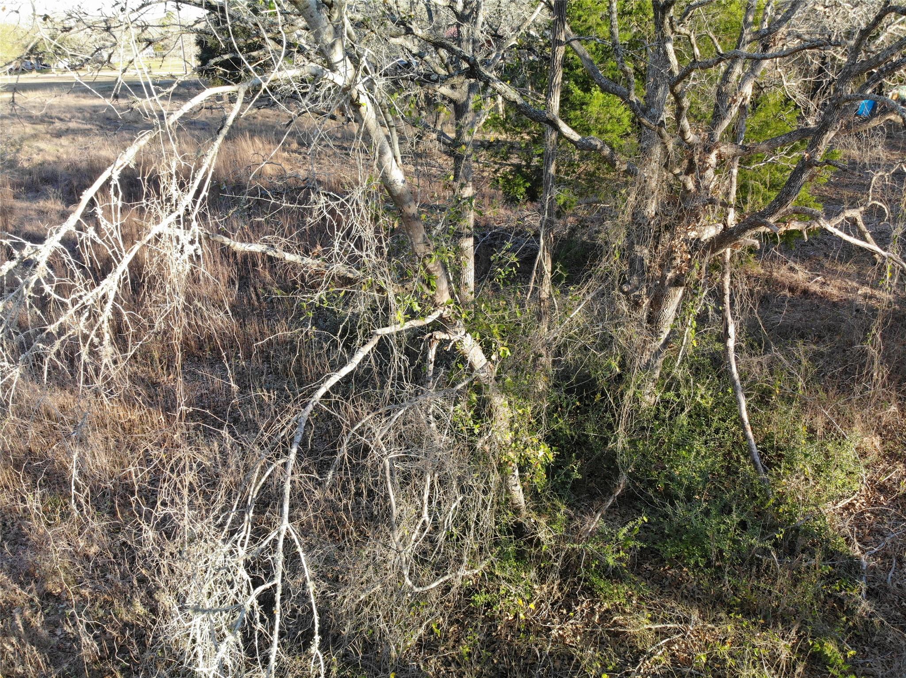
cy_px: 339
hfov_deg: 71.6
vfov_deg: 56.8
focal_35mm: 24
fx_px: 628
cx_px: 453
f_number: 2.8
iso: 125
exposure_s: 1/30
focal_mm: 4.5
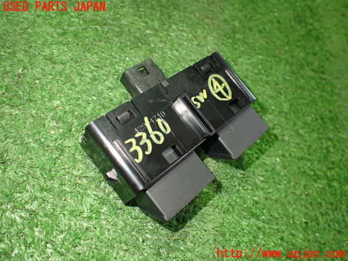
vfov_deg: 46.8
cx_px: 174
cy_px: 130
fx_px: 302
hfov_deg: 60.0
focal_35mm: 30
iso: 800
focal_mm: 5.4
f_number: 2.3
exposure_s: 1/80
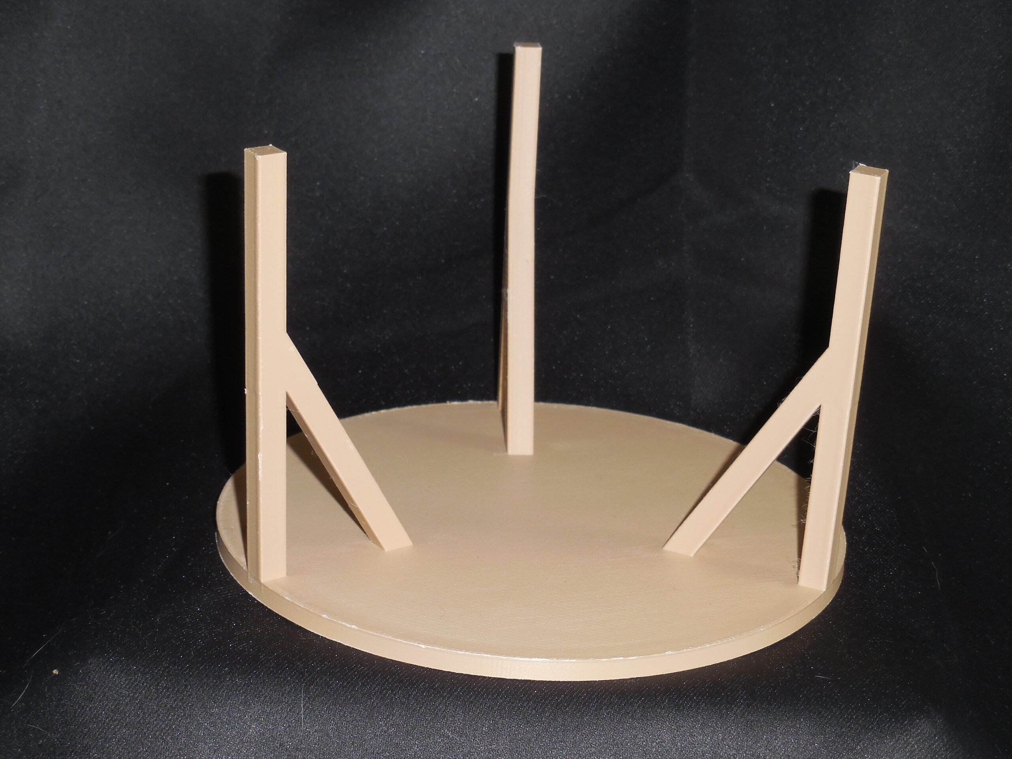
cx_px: 506
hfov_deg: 24.1
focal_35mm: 81
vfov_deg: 18.2
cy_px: 380
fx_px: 2368
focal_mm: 14.5
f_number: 4.9
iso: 200
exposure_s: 1/60
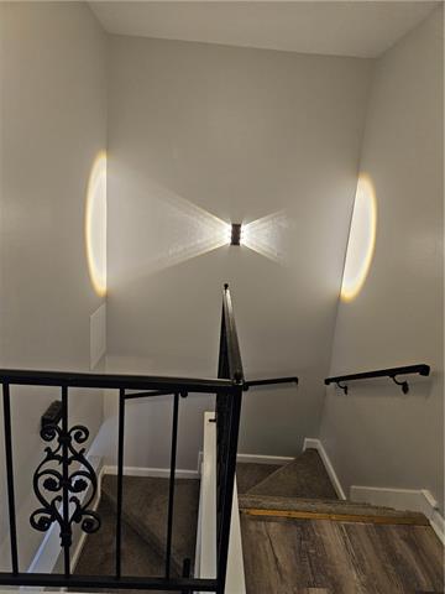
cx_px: 222
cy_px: 297
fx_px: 394
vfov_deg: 73.9
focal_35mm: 23
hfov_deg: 58.9
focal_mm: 5.4
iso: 500
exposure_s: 1/120
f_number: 1.8
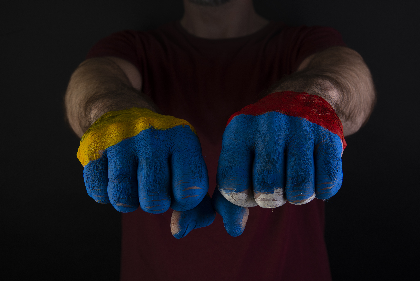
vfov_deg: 26.0
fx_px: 607
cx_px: 210
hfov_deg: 38.2
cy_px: 140
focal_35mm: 52
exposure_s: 1/100
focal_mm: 52
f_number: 11
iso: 160
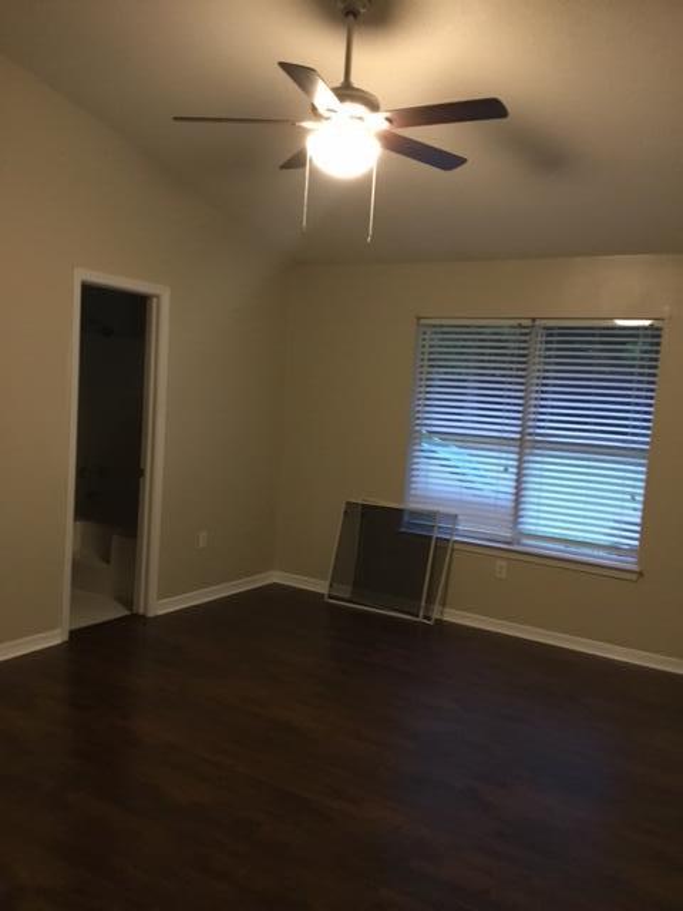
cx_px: 342
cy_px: 456
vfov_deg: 58.4
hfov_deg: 45.4
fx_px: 816
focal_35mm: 31
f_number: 2.4
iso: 400
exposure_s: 1/17
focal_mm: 3.3
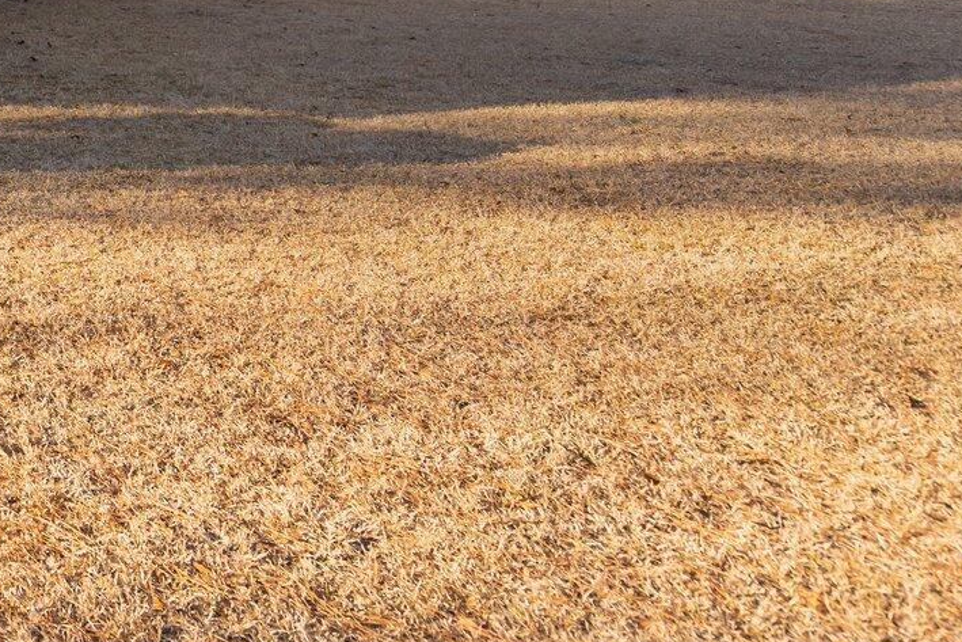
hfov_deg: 29.3
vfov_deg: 23.3
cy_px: -176
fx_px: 1390
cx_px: -343
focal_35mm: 52
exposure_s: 1/1000
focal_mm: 18
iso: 250
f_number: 4
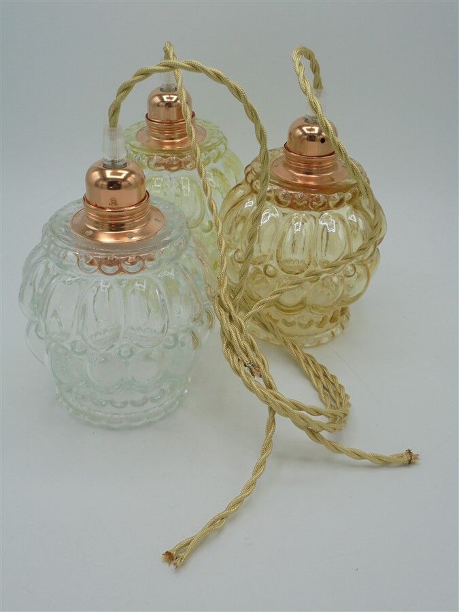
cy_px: 306
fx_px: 672
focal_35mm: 38
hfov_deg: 37.7
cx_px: 230
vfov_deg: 49.0
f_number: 4.2
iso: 100
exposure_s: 1/125
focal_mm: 6.9
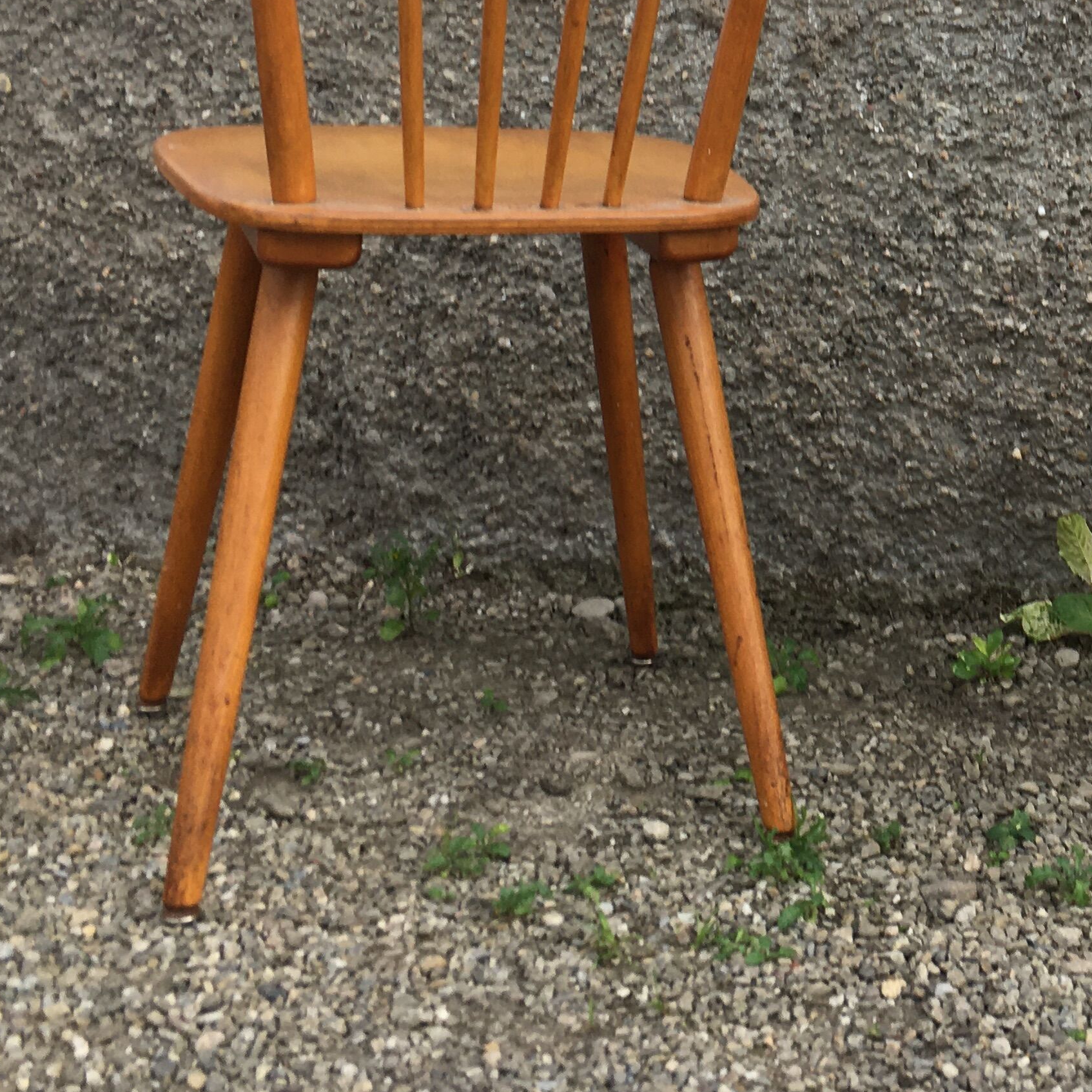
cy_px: 175
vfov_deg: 27.4
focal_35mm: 61
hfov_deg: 26.8
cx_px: 1058
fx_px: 2177
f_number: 2.2
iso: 25
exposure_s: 1/101
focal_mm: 4.15
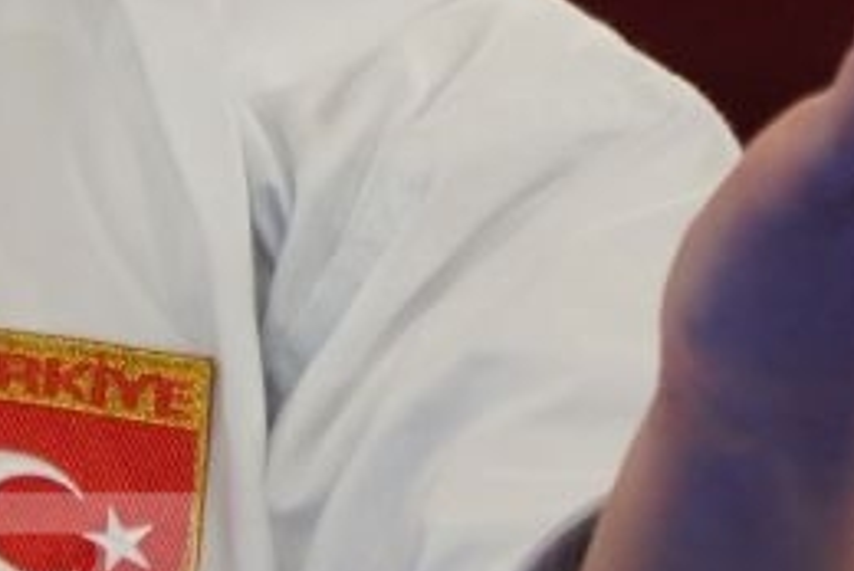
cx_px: -108
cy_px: -374
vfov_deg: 0.5
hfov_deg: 0.7
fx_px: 65665
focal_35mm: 2765
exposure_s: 1/500
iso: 800
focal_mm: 400
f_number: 5.6
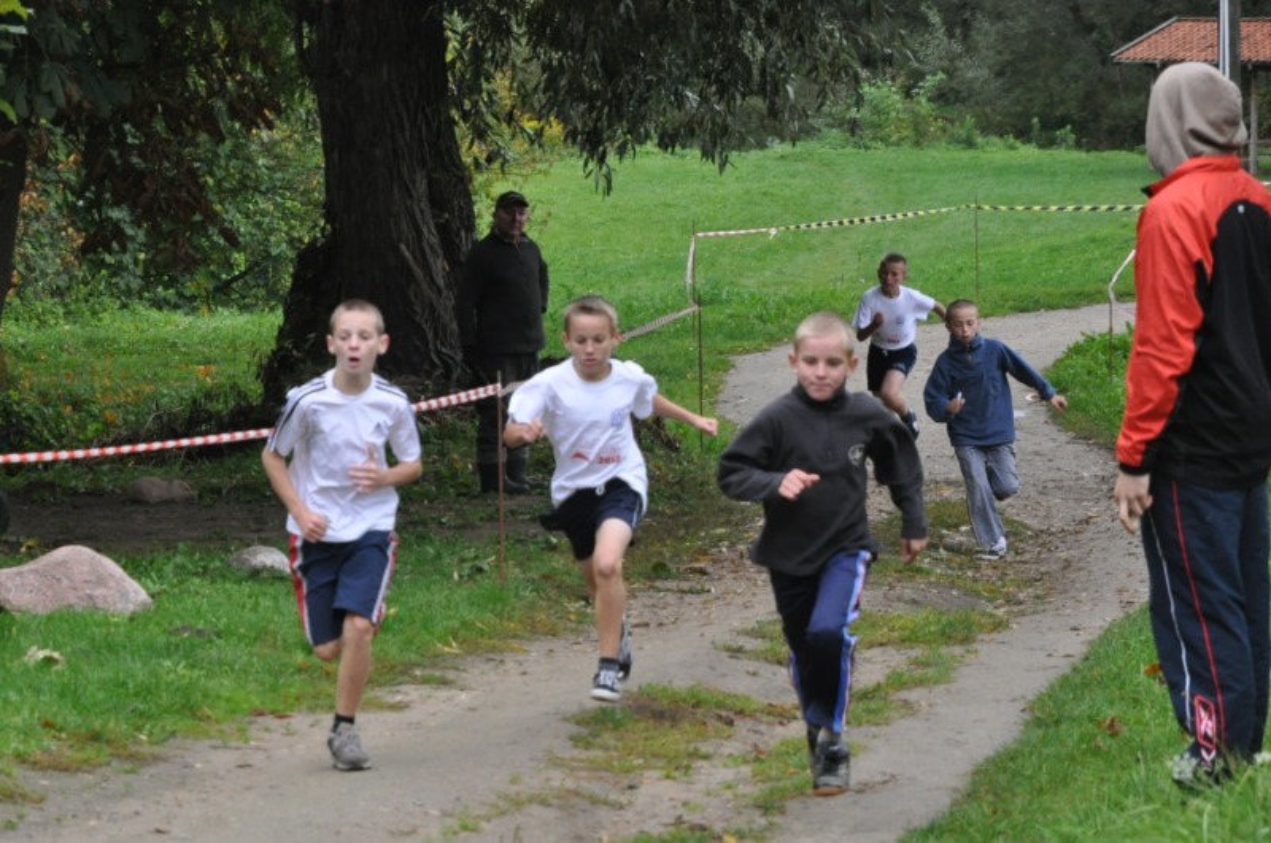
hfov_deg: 16.1
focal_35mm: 128
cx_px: 636
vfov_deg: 10.7
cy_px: 422
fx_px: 4495
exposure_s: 1/160
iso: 1000
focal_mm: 85
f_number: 5.6
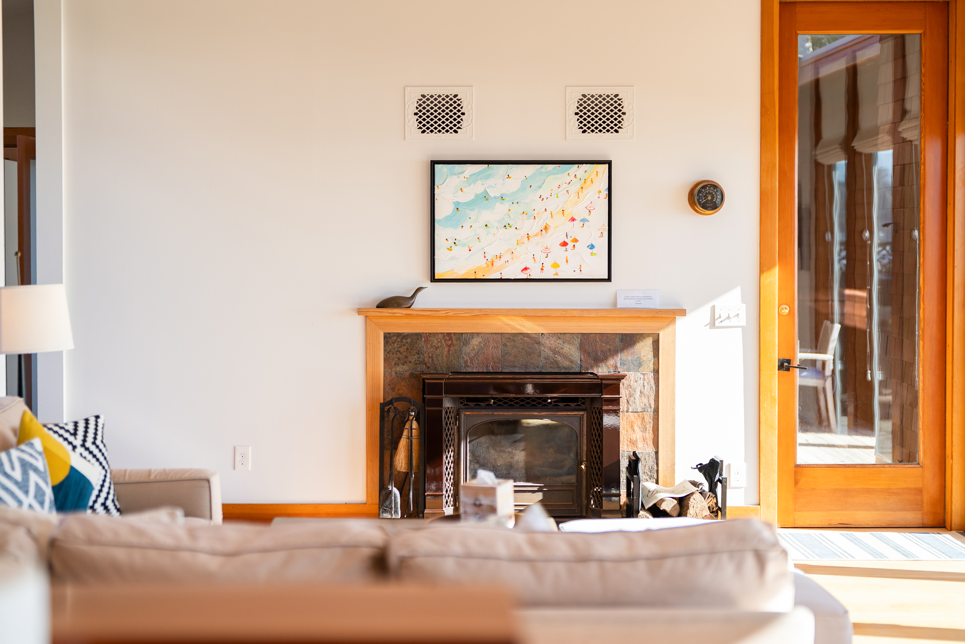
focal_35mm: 50
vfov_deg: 27.0
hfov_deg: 39.6
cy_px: 322
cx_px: 482
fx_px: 1341
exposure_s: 1/2500
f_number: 1.2
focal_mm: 50
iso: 80
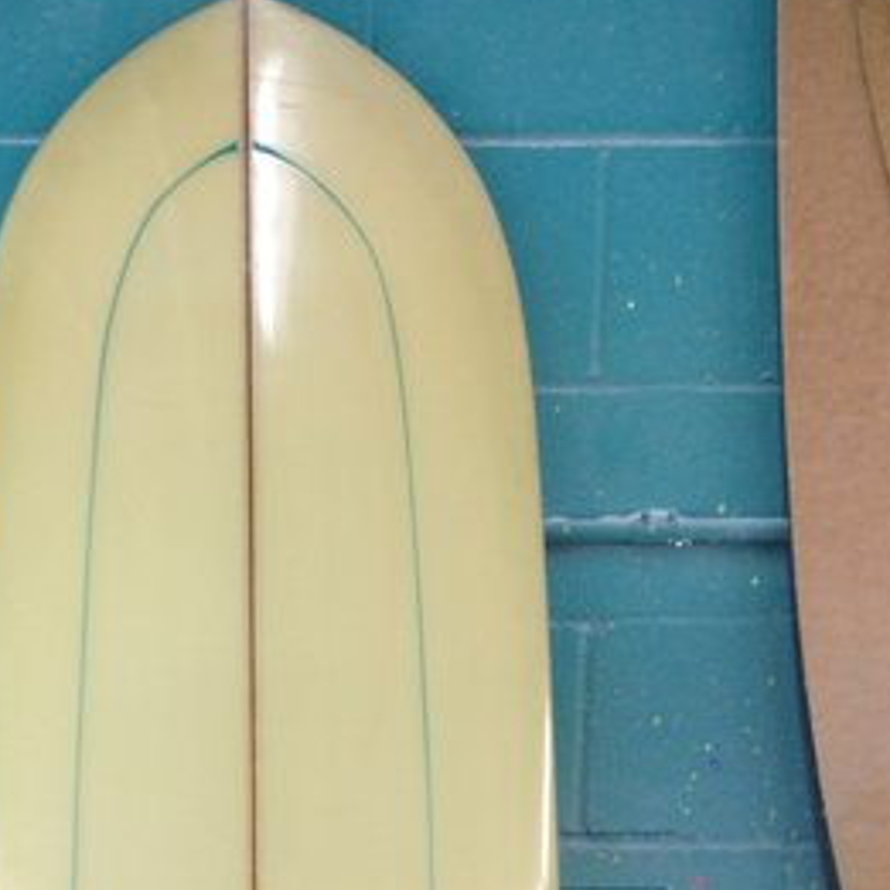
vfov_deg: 22.9
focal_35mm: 71
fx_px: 2065
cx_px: 290
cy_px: 972
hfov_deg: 24.2
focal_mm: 4.28
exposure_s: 1/30
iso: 80
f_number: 2.4
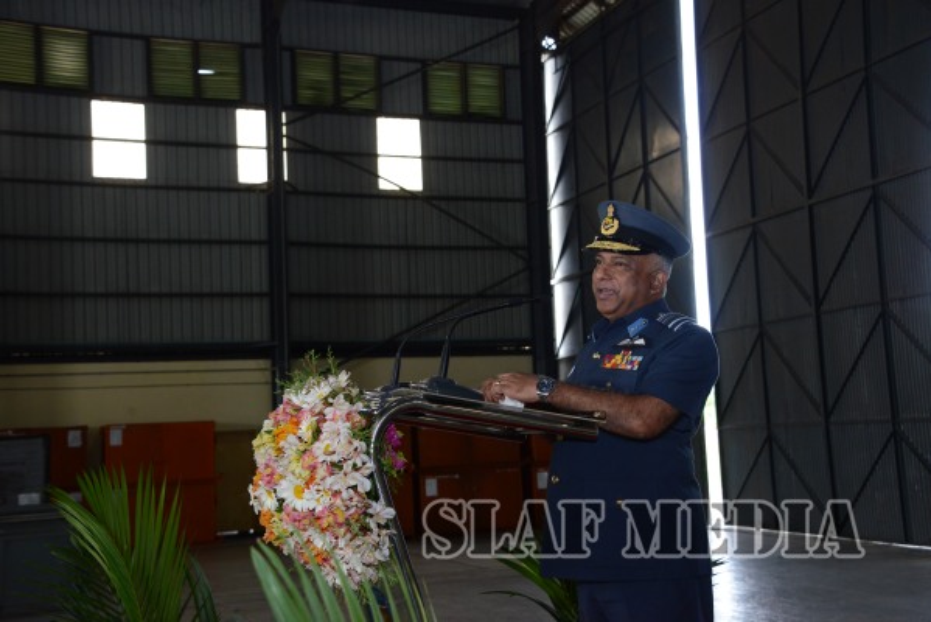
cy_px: 311
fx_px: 1242
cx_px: 466
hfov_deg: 41.1
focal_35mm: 48
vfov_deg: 28.1
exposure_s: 1/160
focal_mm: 48
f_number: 7.1
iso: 2500
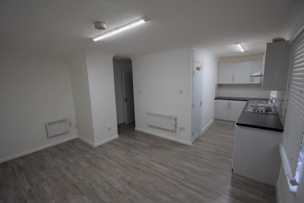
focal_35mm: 15
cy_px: 102
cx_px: 152
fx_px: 127
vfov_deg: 77.4
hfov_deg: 100.4
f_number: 5
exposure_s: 1/100
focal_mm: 10
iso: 400
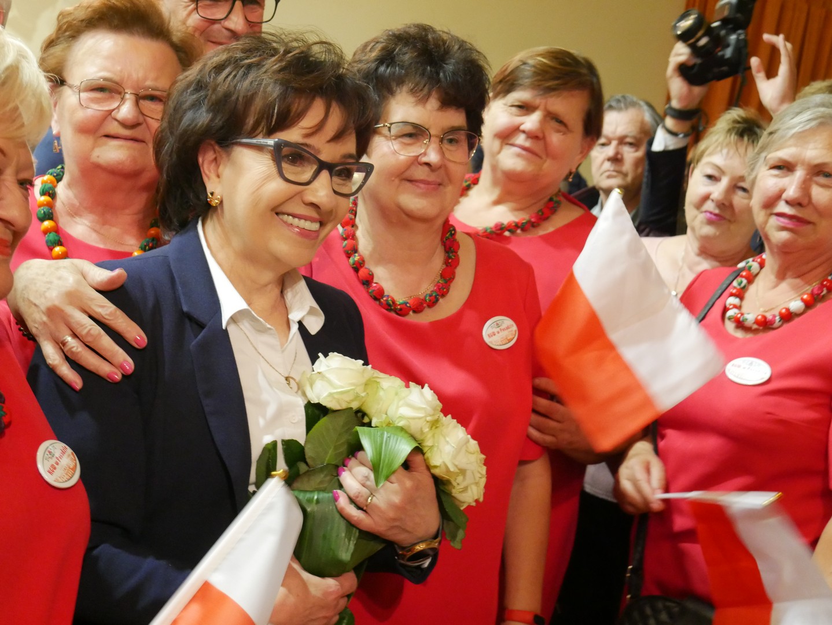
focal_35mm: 54
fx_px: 1299
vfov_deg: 27.1
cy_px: 312
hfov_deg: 35.5
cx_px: 416
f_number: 5.3
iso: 3200
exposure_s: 1/30
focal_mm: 27
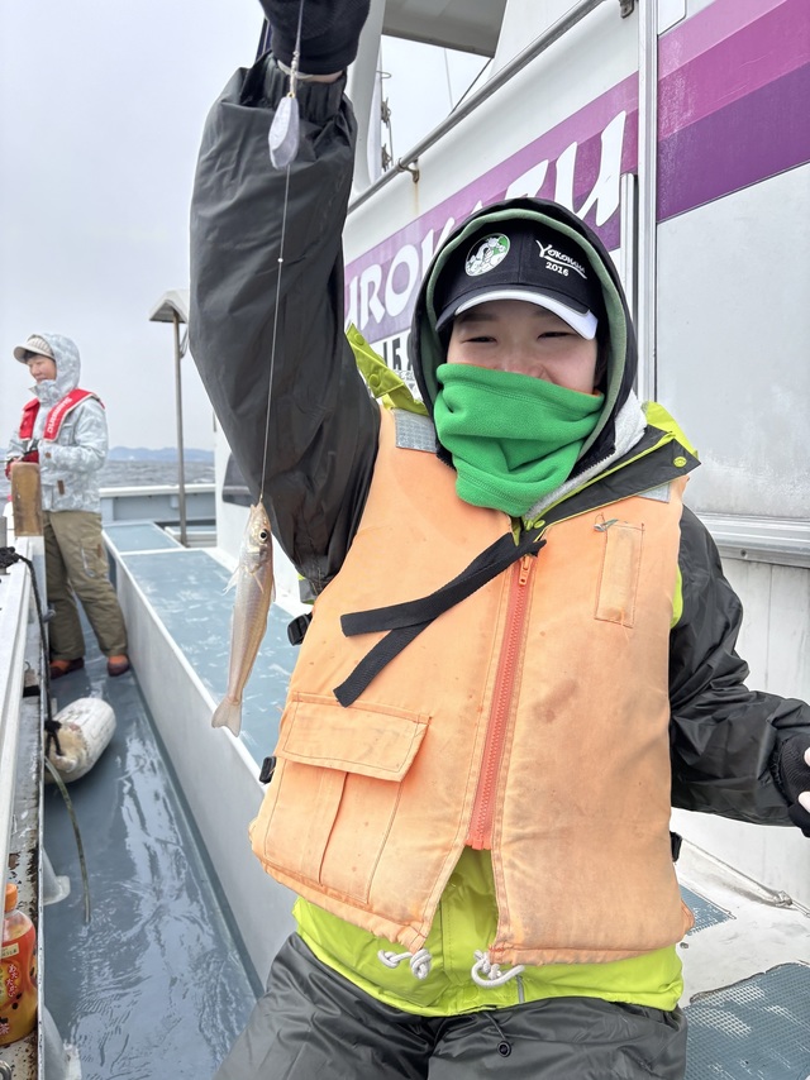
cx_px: 405
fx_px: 812
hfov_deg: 53.0
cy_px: 540
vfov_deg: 67.3
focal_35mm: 26
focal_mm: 5.96
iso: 50
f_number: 1.6
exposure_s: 1/1543
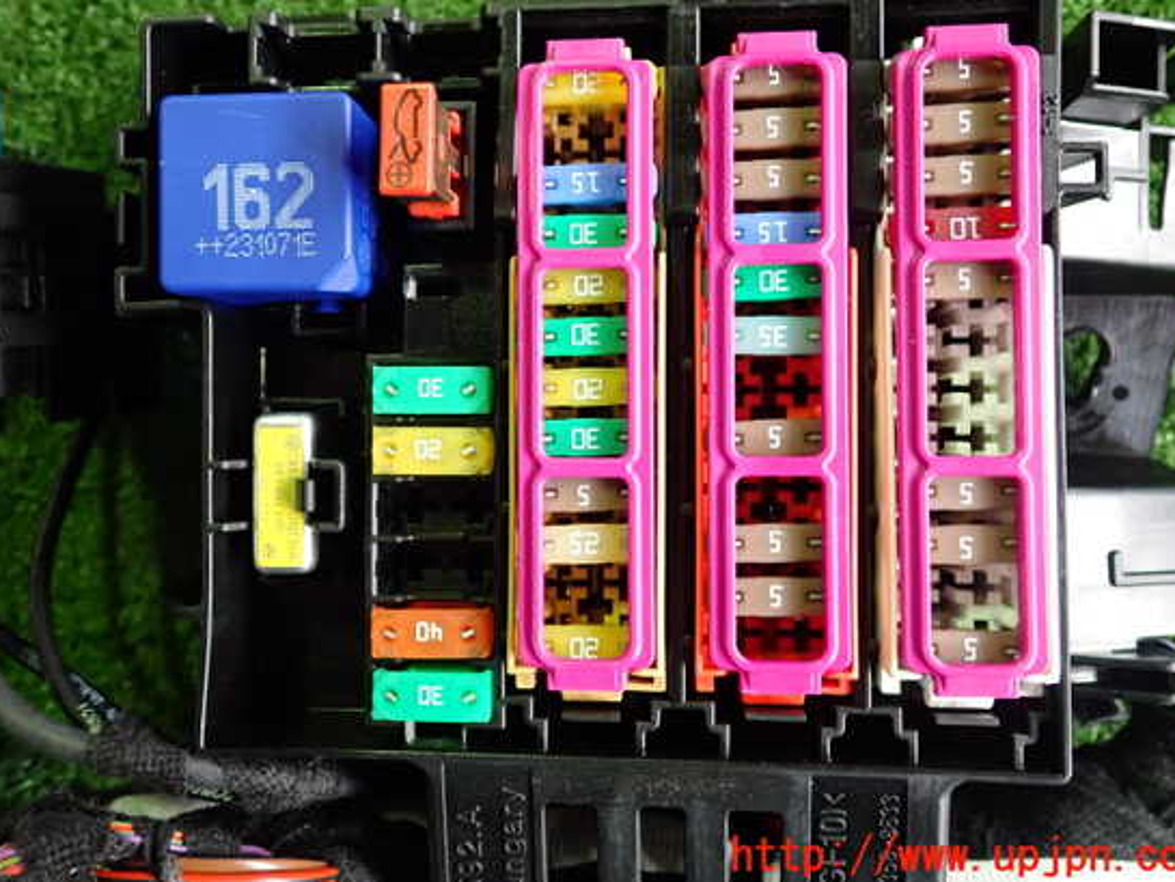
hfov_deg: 55.3
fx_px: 1120
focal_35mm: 33
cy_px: 399
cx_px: 571
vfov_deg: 42.9
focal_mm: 5.4
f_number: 2.3
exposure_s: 1/40
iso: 250
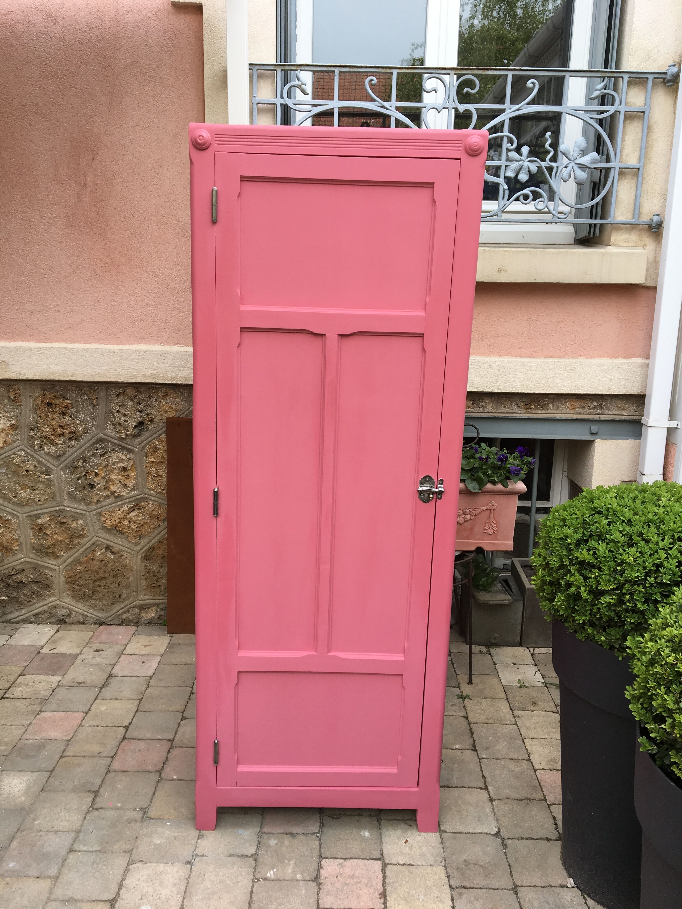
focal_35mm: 29
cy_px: 454
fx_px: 762
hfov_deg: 48.2
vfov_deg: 61.7
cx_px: 341
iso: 25
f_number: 2.2
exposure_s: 1/287
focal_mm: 4.15
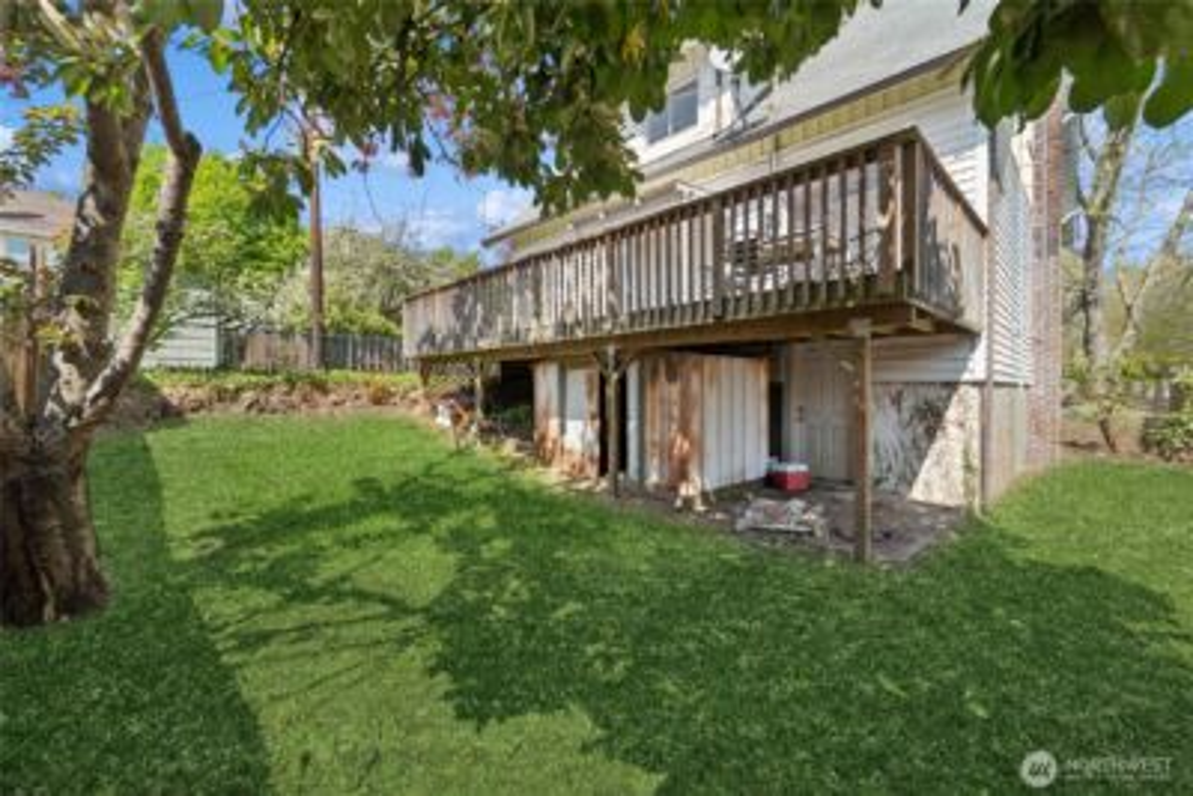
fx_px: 464
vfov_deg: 81.3
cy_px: 398
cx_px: 596
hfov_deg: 104.2
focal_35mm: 14
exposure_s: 1/160
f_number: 8
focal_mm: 14
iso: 200
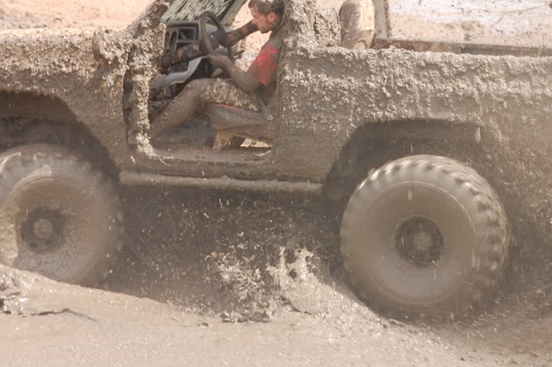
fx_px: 5958
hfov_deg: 5.3
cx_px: 301
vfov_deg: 3.5
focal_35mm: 389
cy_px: 132
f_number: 11
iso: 400
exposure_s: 1/200
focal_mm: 200
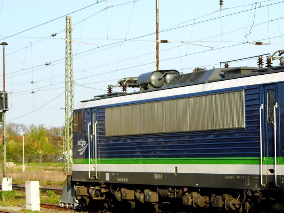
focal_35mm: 136
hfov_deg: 14.5
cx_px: 209
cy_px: 141
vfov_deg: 10.9
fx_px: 1116
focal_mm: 14.6
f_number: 4.2
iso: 100
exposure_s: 1/500
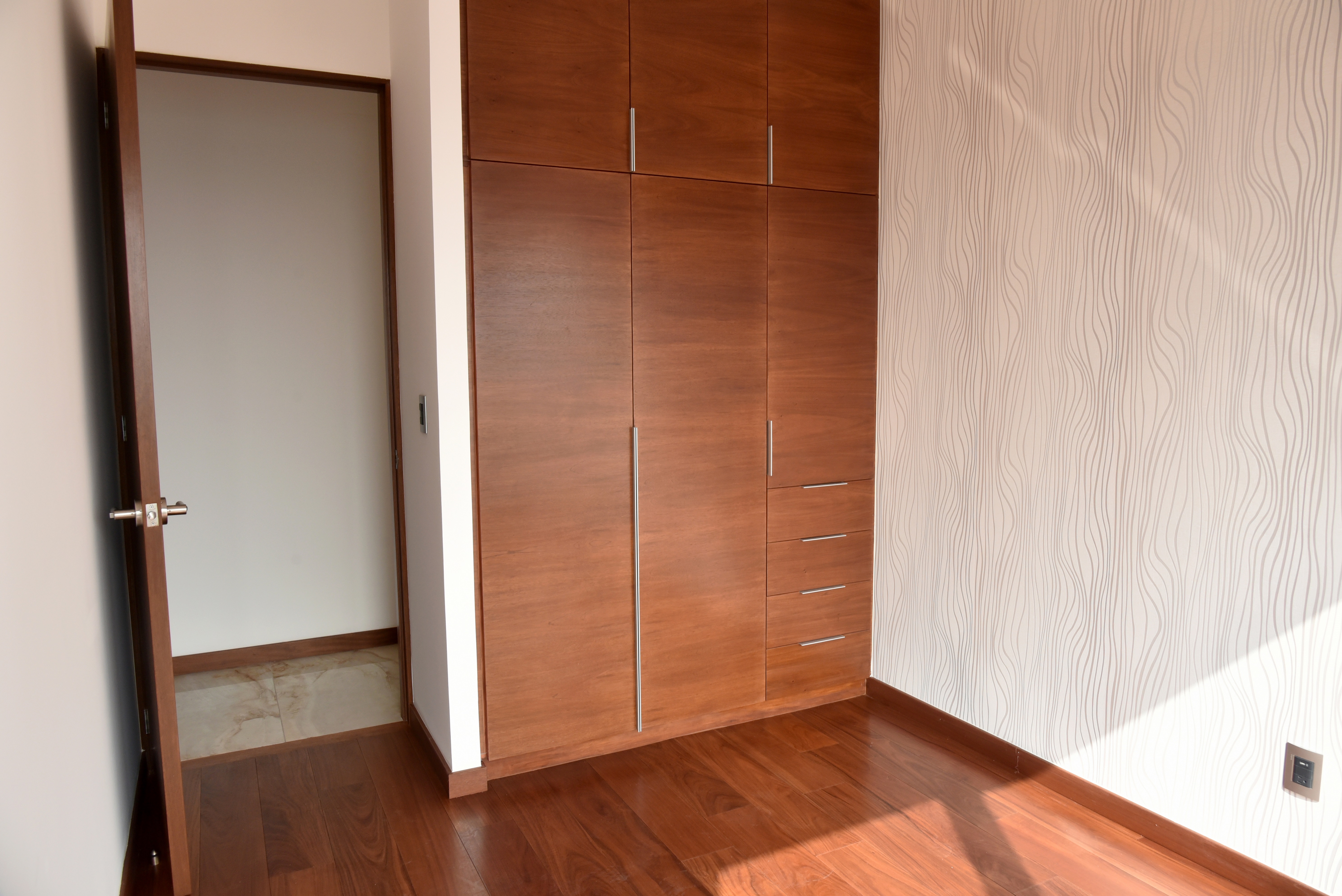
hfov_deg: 73.7
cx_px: 671
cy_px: 448
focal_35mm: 24
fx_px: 895
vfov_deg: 53.2
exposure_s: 1/250
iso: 800
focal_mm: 24
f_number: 9
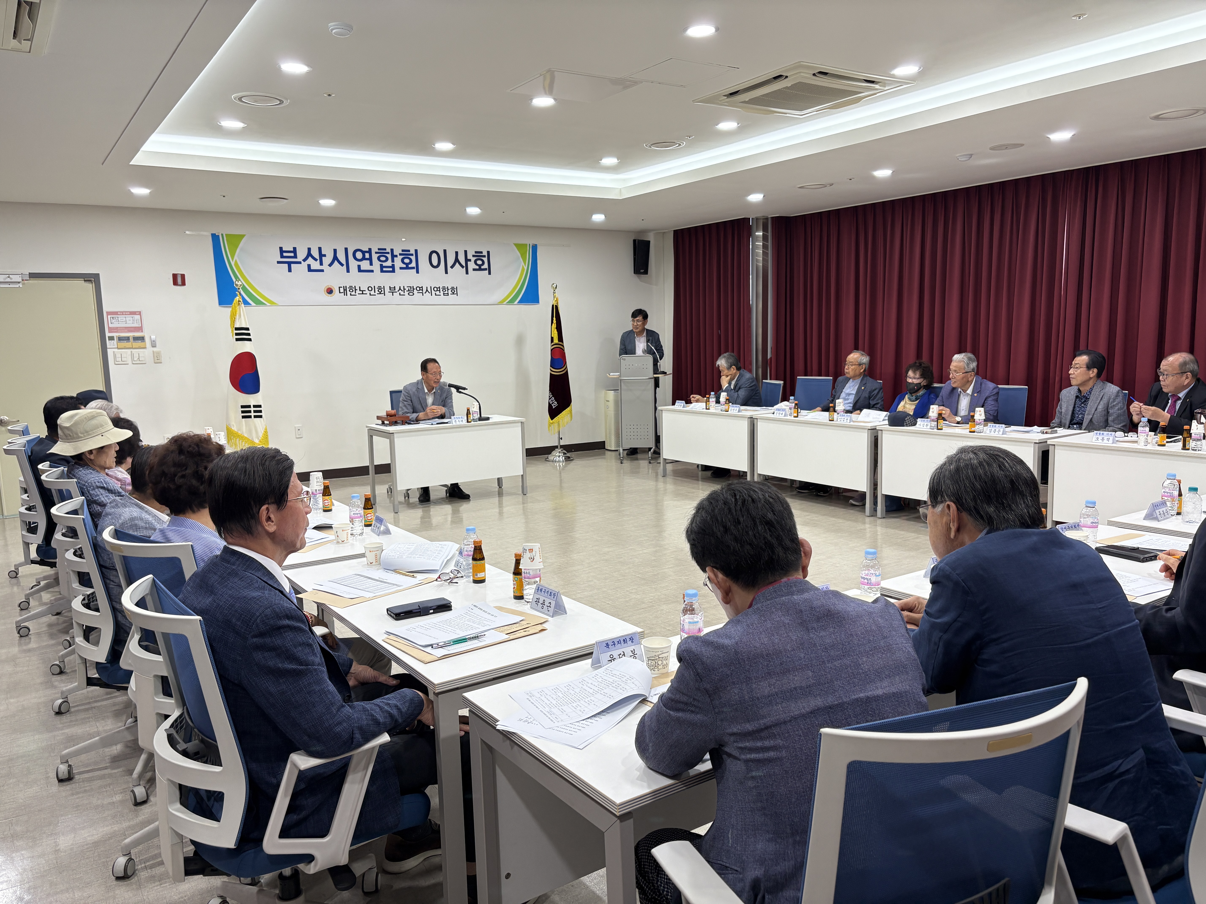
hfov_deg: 67.3
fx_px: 906
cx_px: 603
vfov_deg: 53.1
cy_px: 452
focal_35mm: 26
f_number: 1.6
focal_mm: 5.96
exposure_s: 1/120
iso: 80
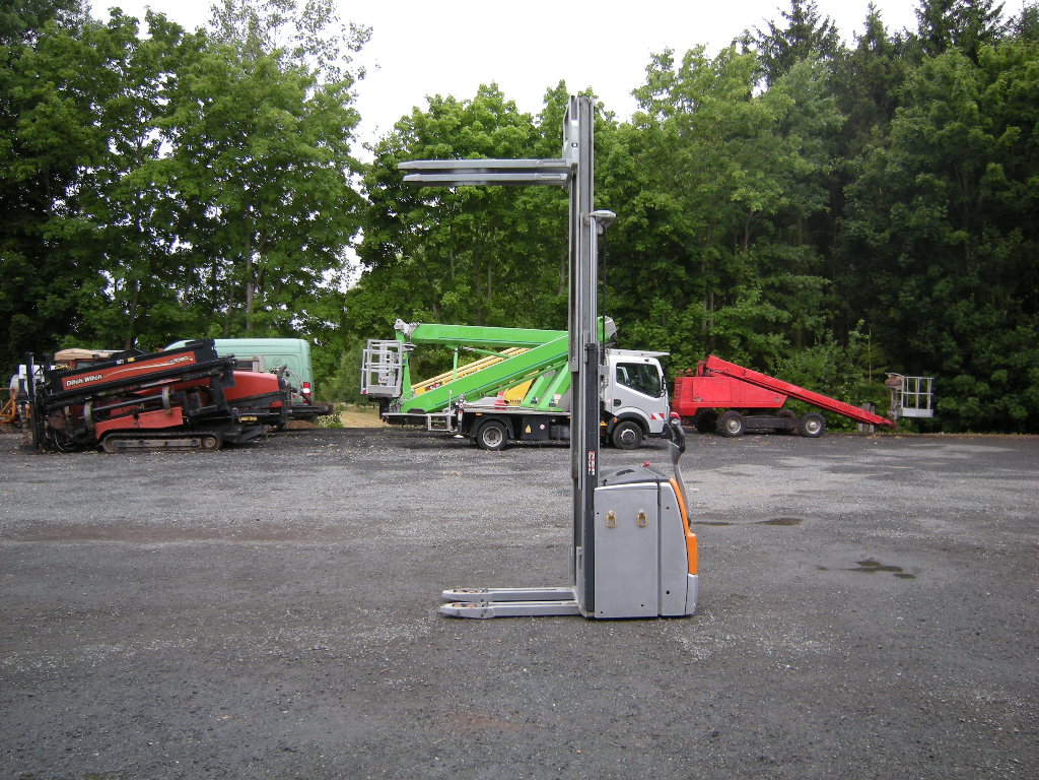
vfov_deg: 49.7
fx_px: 840
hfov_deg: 63.4
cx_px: 520
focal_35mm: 28
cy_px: 390
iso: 64
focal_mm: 4.7
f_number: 2.8
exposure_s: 1/120
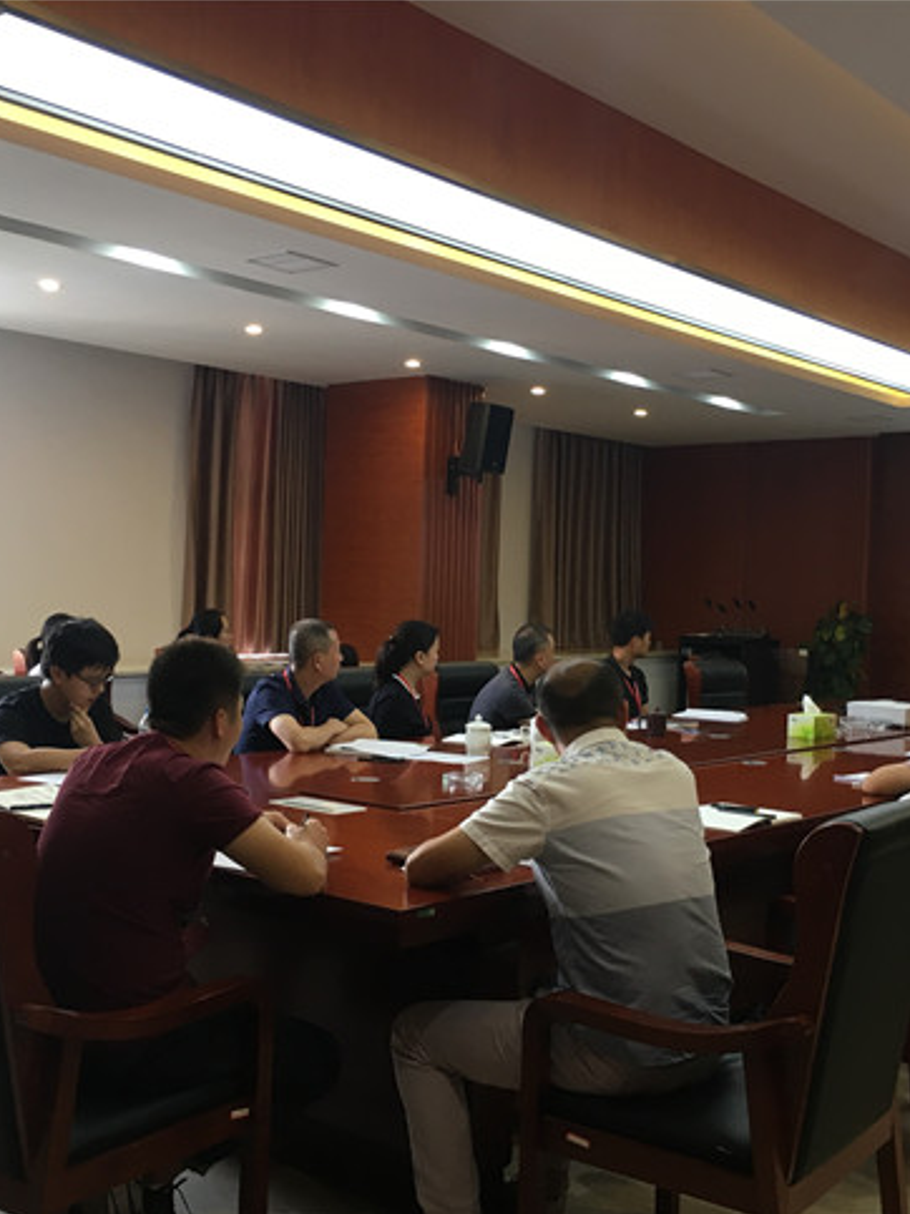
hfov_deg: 36.8
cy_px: 610
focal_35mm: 39
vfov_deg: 47.9
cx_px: 503
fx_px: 1368
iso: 80
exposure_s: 1/33
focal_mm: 4.15
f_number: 2.2
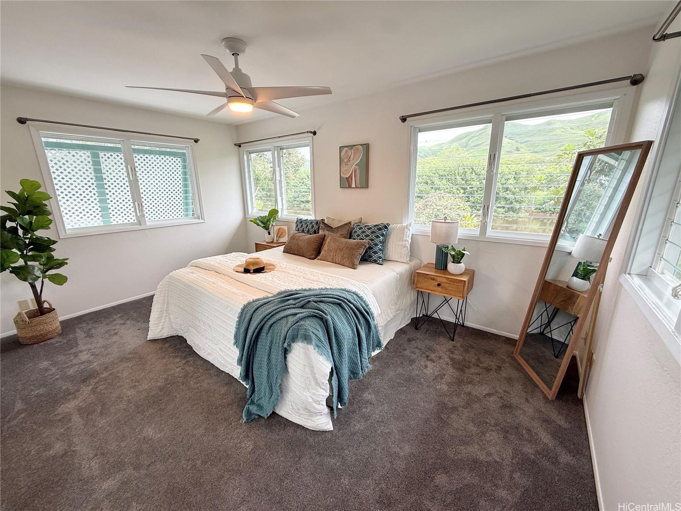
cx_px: 340
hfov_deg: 102.1
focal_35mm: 14
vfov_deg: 85.7
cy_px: 256
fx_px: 275
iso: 80
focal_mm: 2.22
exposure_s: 1/99
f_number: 2.2
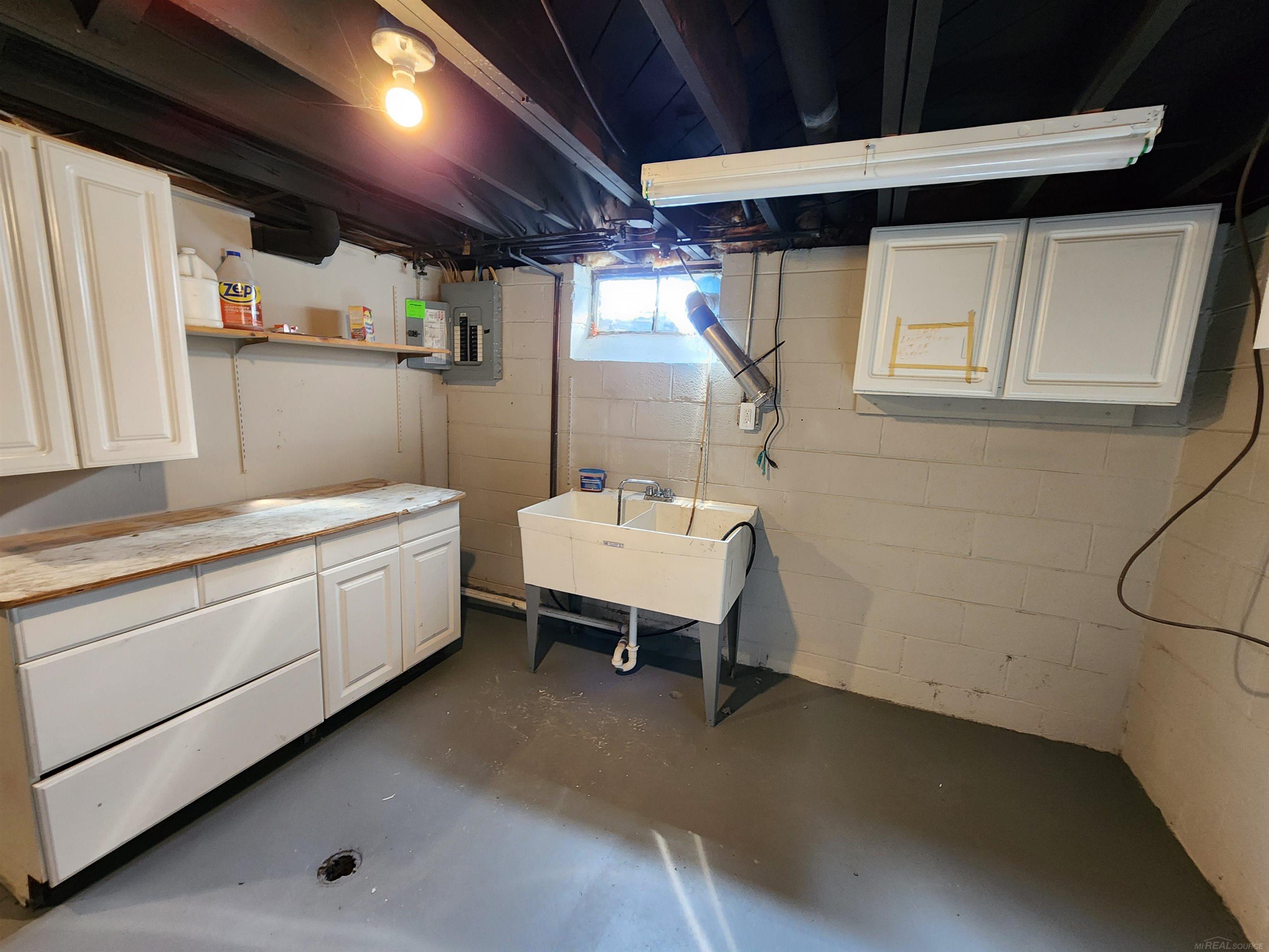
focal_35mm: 13
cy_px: 476
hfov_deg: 106.2
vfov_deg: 89.9
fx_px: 477
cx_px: 634
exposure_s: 1/30
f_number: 2.2
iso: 320
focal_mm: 2.2
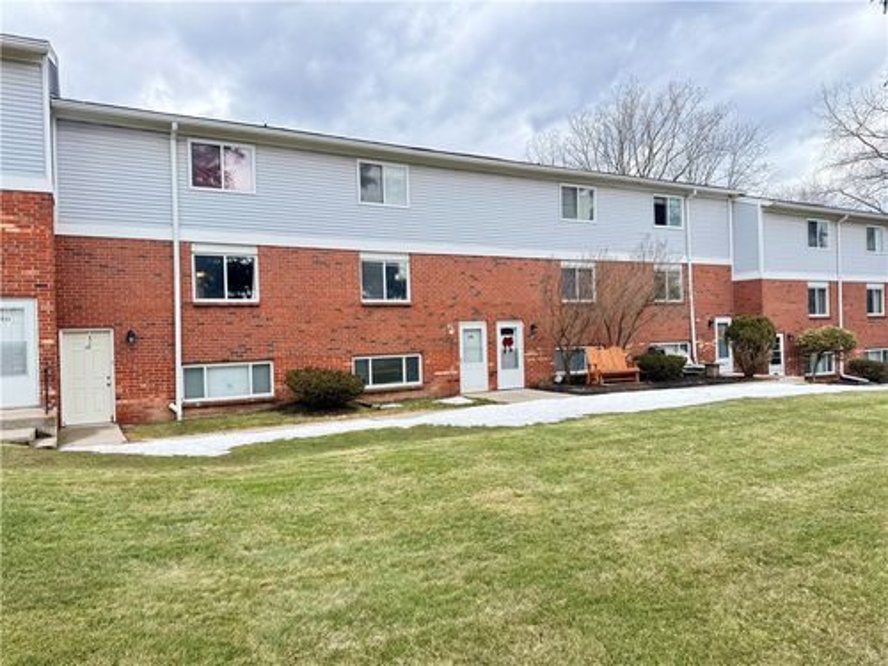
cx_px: 444
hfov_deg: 71.6
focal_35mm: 24
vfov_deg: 56.8
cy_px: 333
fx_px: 616
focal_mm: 6.76
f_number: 1.78
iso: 100
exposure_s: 1/517
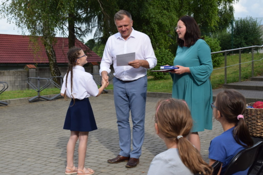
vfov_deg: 22.6
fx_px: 438
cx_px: 132
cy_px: 88
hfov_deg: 33.4
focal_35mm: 60
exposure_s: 1/250
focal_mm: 40
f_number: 8
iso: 220
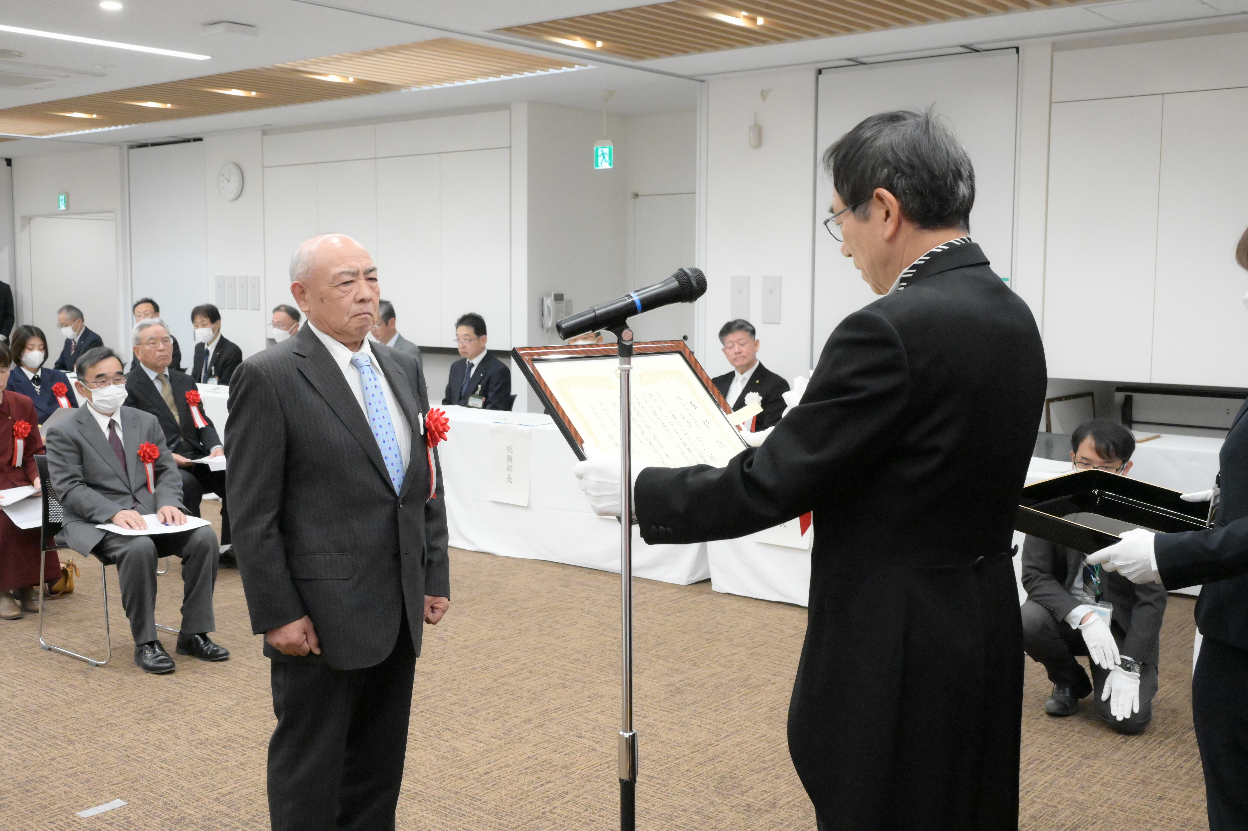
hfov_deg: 50.7
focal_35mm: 38
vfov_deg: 35.0
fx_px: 1316
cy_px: 416
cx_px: 624
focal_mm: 38
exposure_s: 1/640
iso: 18000
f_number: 8
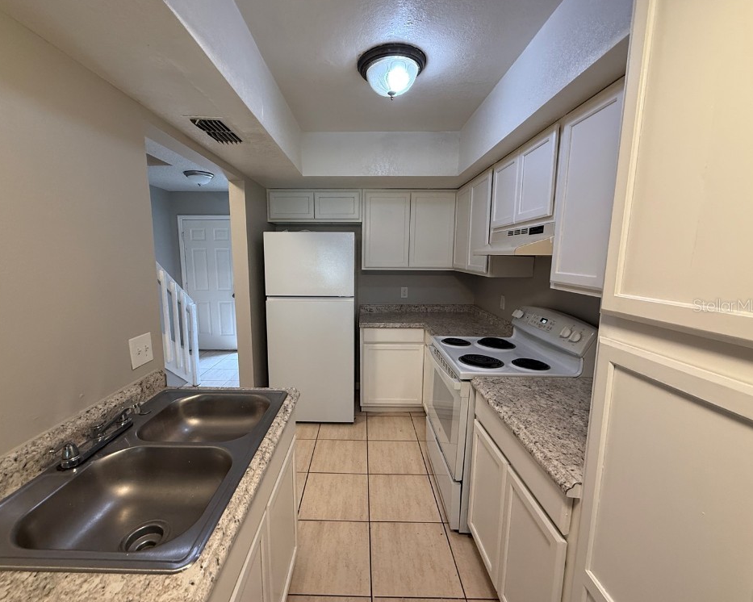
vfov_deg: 84.0
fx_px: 334
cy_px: 305
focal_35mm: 15
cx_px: 356
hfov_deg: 96.7
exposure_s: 1/60
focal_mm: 2.22
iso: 200
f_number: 2.2
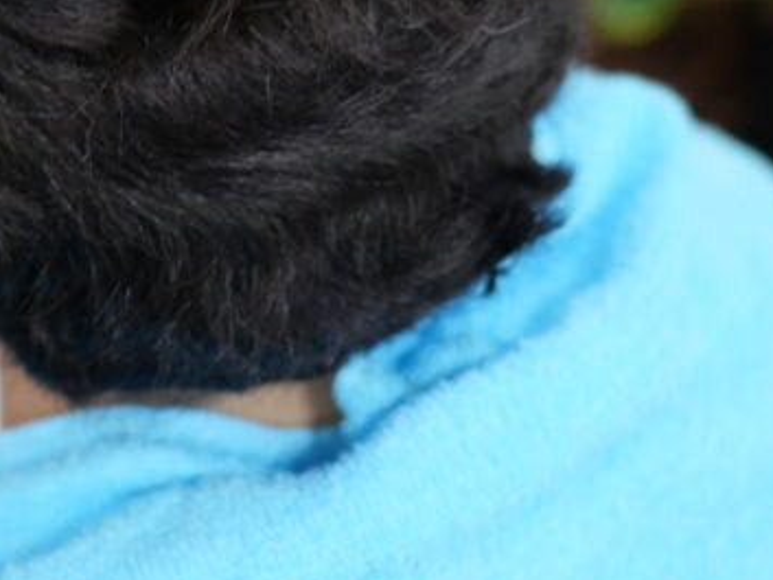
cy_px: -125
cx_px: 278
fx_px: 1943
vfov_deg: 16.3
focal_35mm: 87
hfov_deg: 22.4
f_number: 1.7
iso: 250
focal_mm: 15
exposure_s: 1/60
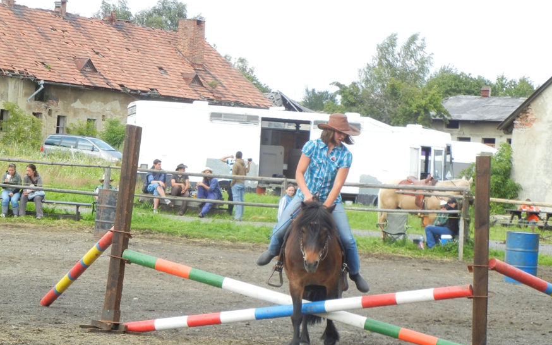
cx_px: 273
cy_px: 239
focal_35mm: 144
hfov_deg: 14.5
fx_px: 2166
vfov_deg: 9.1
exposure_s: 1/250
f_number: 4.6
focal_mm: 20.9
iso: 167
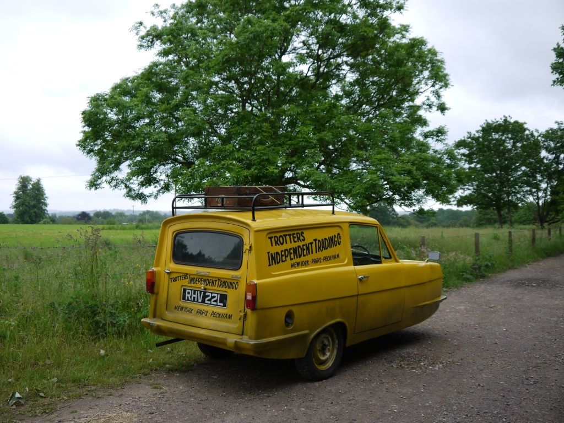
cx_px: 282
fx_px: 619
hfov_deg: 49.0
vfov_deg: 37.7
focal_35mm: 38
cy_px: 212
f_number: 4.5
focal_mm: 19
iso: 100
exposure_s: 1/100
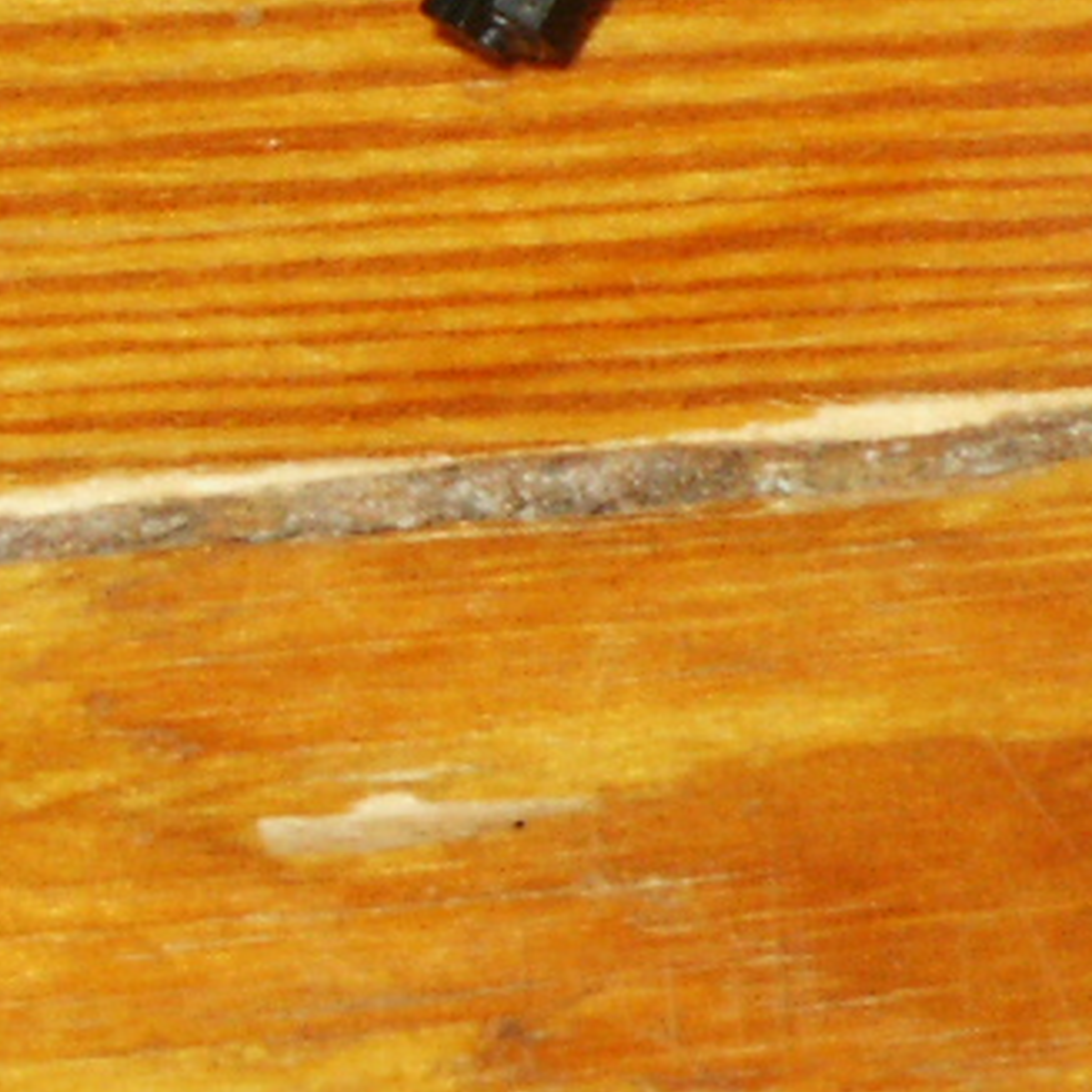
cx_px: 1917
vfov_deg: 3.9
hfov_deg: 3.9
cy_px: -771
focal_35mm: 441
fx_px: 15739
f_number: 8
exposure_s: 1/90
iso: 200
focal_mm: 20.73
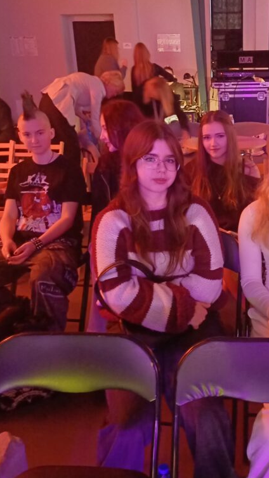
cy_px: 236
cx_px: 221
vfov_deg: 54.0
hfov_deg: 31.1
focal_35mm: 37
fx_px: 469
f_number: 1.8
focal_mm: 4.65
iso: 1600
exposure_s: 1/10
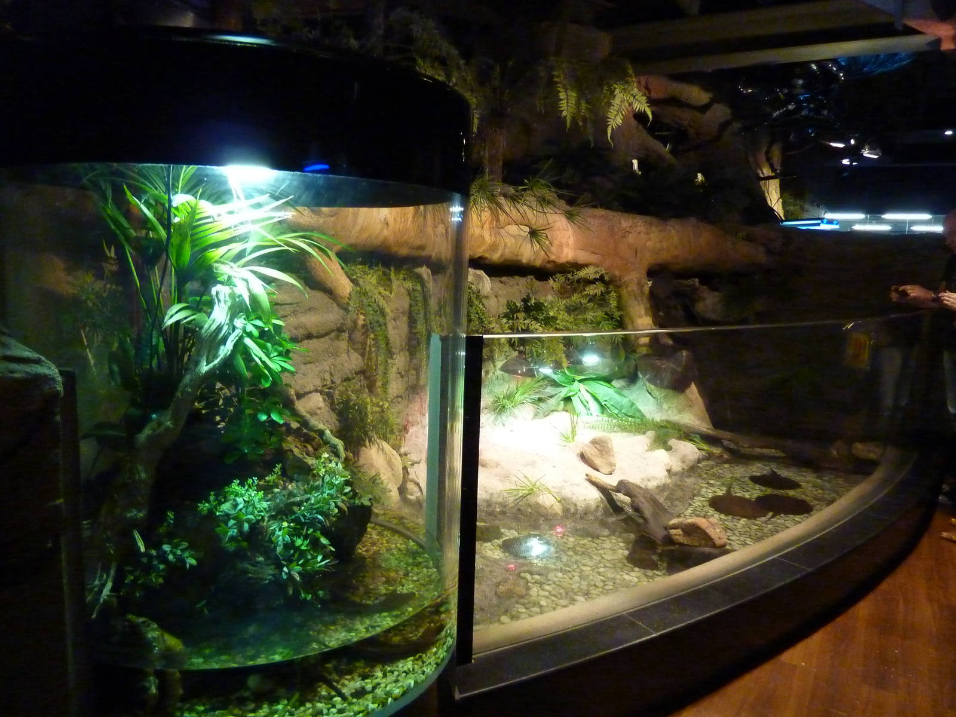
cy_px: 358
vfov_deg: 54.9
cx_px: 478
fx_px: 690
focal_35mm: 25
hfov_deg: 69.4
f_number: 3.3
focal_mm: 4.1
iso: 800
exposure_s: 1/60
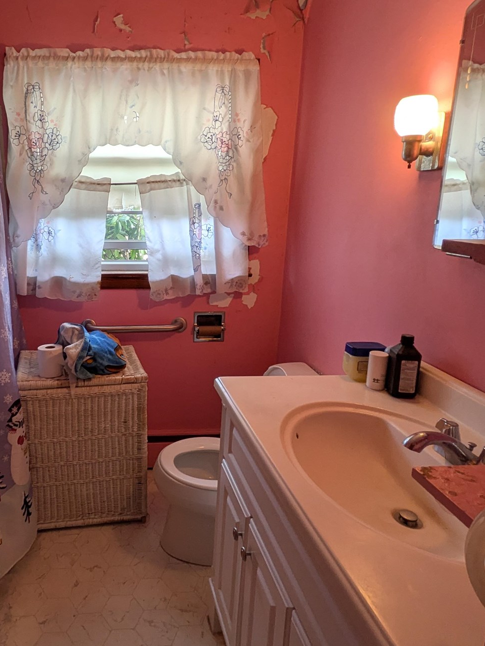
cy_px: 288
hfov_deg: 52.7
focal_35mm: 25
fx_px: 467
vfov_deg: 69.2
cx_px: 128
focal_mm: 1.83
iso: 49
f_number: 2.2
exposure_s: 1/60
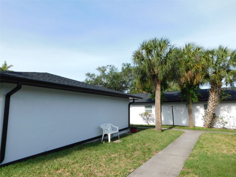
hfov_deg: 73.9
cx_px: 118
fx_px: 157
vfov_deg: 58.9
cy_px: 88
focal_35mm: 23
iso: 125
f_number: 3
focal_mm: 4
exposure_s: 1/1250
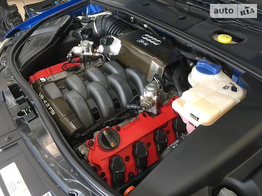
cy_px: 98
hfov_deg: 61.7
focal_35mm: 29
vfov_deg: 48.2
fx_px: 219
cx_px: 131
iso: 100
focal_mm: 4.2
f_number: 2.2
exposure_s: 1/33
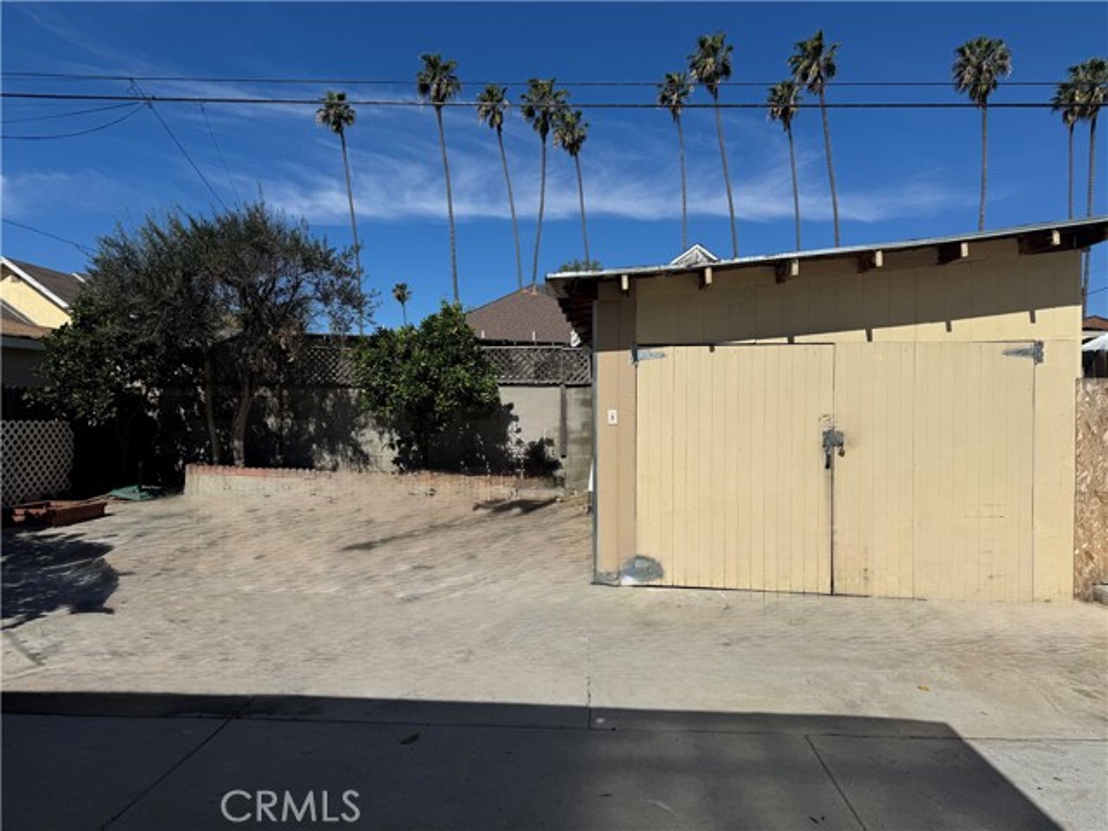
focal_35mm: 24
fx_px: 768
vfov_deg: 56.8
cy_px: 416
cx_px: 554
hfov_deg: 71.6
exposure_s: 1/12346
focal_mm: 6.76
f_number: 1.78
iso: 80
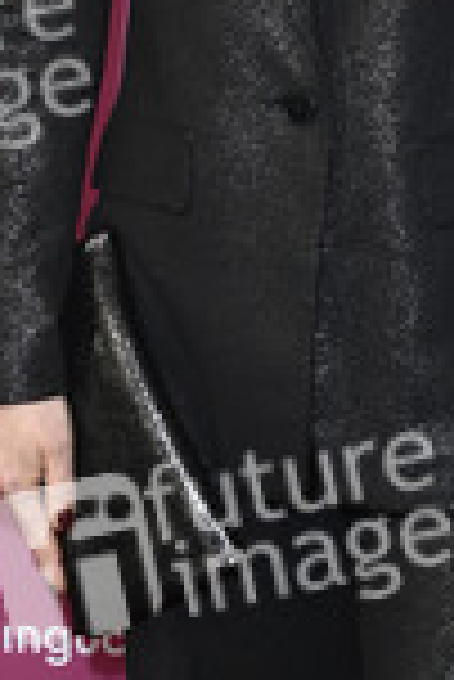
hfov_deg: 9.3
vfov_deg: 13.5
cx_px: 351
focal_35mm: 148
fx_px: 2793
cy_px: -135
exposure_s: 1/250
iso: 640
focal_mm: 56
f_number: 5.6
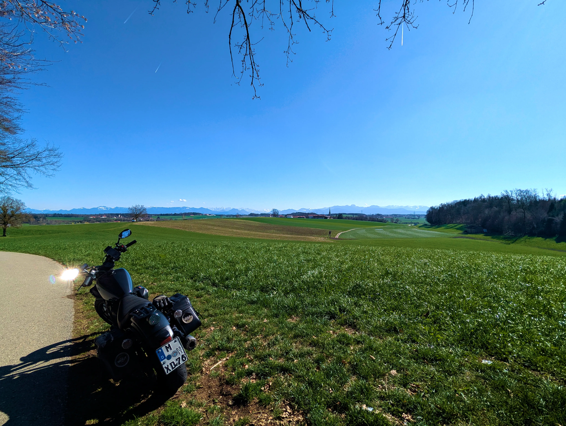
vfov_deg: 78.2
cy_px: 213
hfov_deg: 94.4
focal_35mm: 16
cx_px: 283
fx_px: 262
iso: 50
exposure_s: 1/2513
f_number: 2.2
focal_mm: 2.35
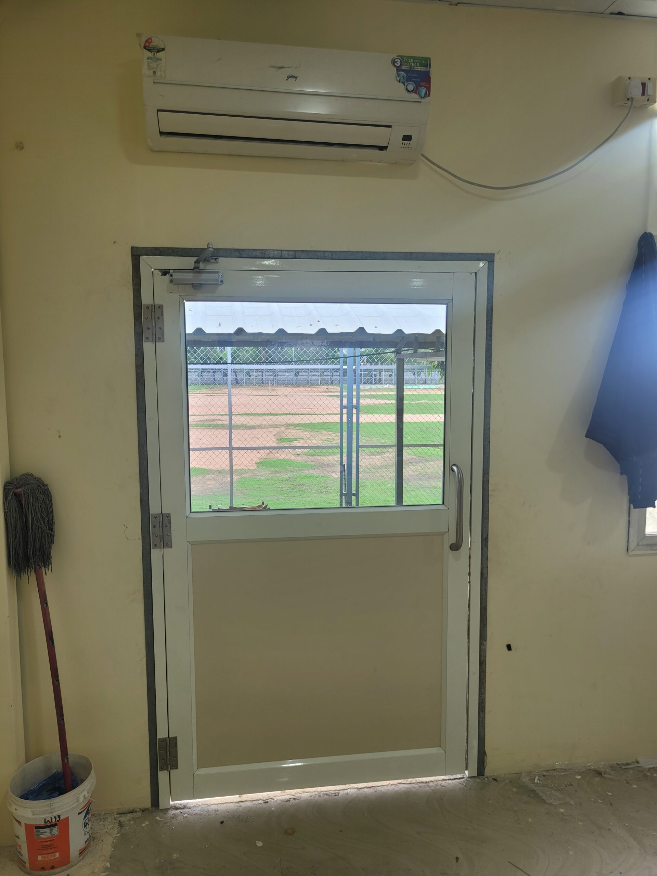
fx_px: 658
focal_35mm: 26
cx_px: 328
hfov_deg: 53.1
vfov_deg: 67.3
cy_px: 438
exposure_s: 1/100
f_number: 1.8
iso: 50
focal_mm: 5.4
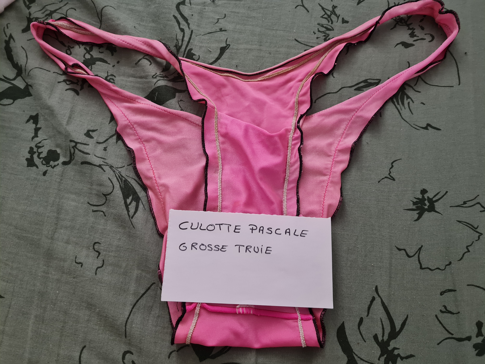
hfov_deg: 67.3
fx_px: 364
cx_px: 242
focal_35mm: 26
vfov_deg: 53.1
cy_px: 182
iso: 640
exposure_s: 1/33
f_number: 1.8
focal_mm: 5.4
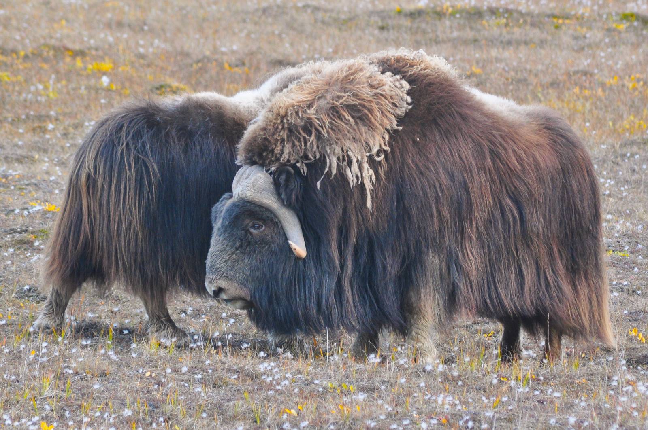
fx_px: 8091
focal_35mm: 450
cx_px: 324
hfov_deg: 4.6
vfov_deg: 3.0
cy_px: 215
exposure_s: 1/125
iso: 500
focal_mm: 300
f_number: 9
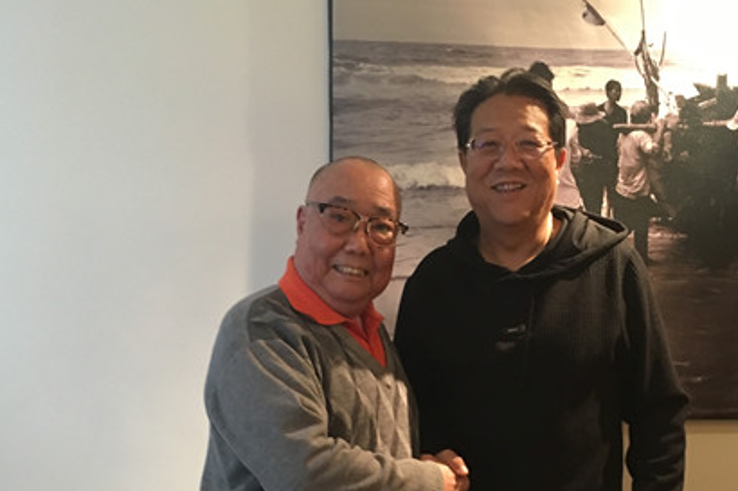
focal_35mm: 49
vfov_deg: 26.5
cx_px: 443
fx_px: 1004
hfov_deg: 40.2
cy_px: 450
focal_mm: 4.15
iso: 250
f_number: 2.2
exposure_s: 1/33
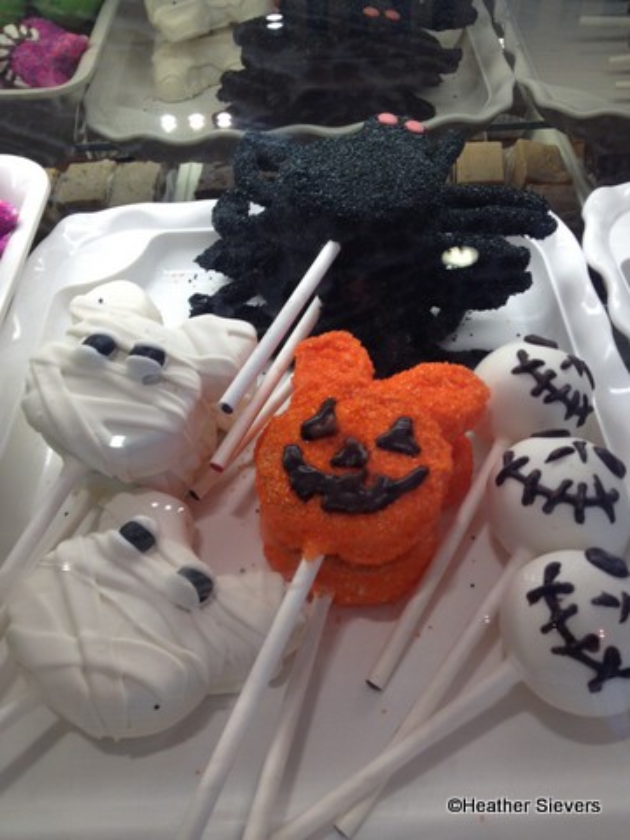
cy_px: 420
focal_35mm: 35
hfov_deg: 40.7
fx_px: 849
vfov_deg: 52.6
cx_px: 315
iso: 80
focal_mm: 4.28
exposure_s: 1/60
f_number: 2.4
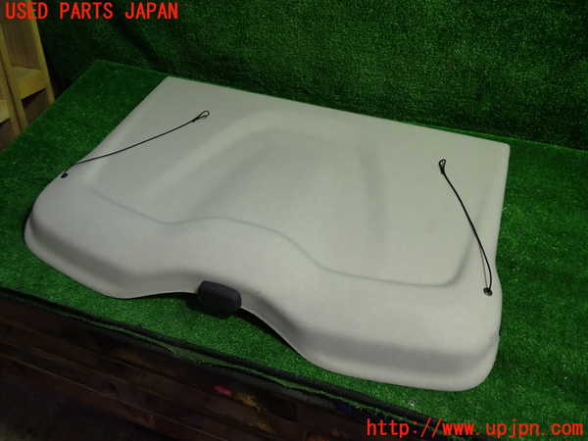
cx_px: 294
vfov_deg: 46.8
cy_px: 220
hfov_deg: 60.0
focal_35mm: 30
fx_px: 510
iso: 160
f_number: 2.3
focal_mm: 5.4
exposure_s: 1/60
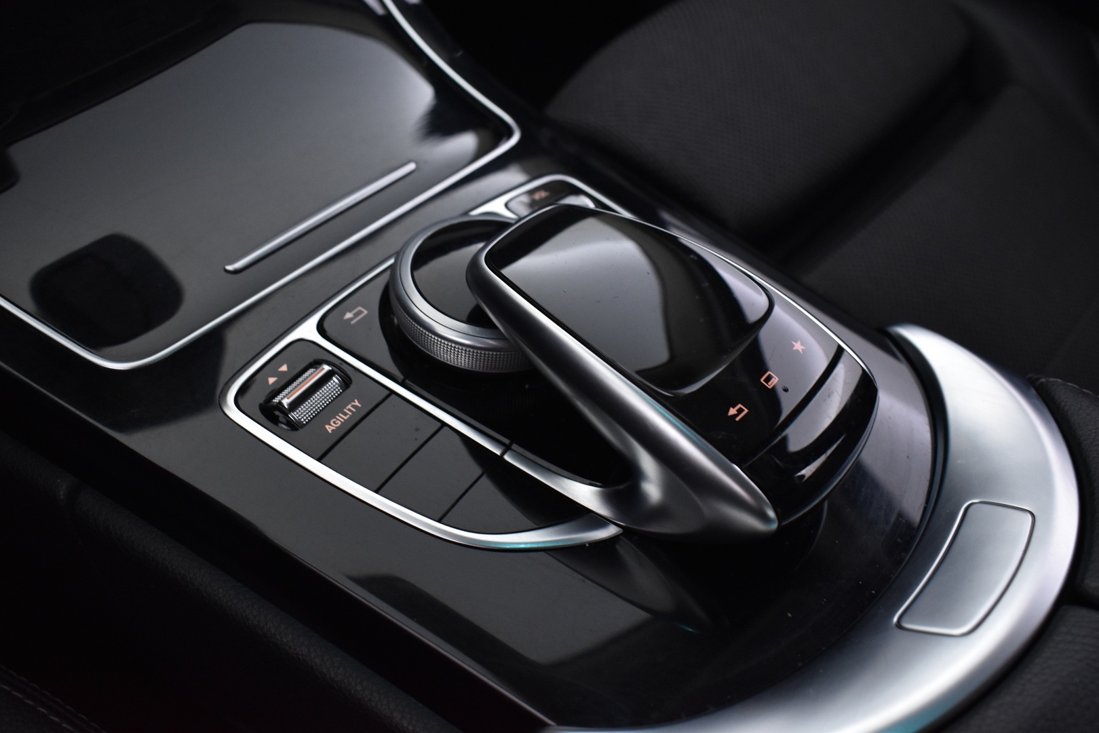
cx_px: 550
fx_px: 1099
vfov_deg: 36.9
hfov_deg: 53.1
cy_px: 366
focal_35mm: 36
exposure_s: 1/15
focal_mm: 24
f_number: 5.6
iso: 1250
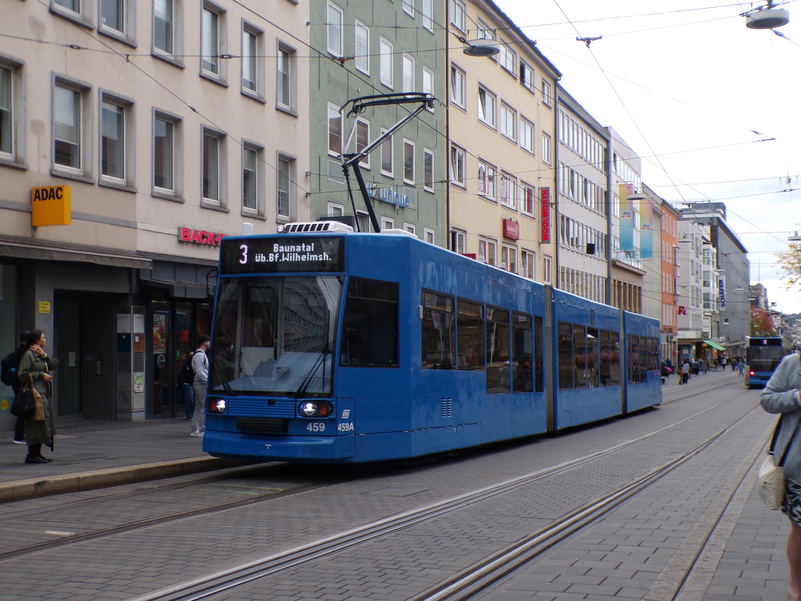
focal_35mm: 42
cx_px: 400
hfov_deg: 44.8
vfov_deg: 34.3
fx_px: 972
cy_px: 300
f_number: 3.4
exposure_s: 1/170
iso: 100
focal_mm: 7.6
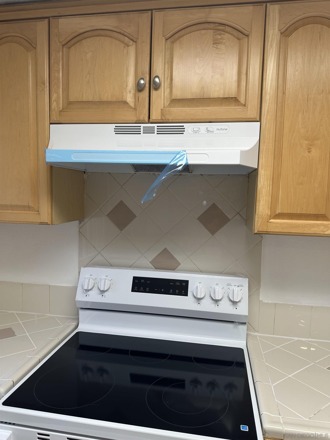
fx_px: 305
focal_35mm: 24
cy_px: 220
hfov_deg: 56.8
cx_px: 165
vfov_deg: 71.6
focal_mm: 6.86
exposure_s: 1/120
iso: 100
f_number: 1.78
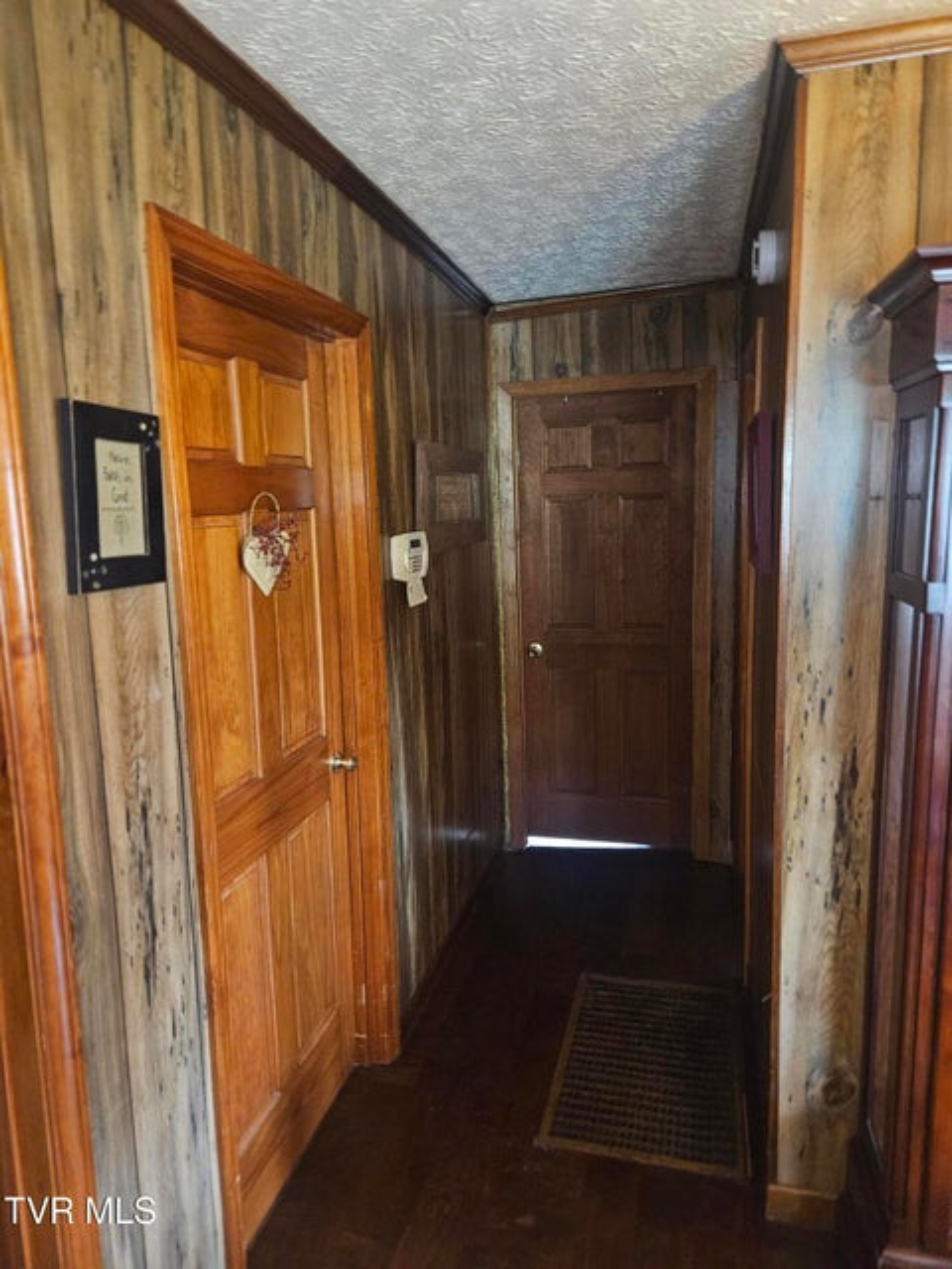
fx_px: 843
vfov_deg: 73.9
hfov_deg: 58.9
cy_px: 634
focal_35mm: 23
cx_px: 476
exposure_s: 1/24
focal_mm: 5.4
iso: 1000
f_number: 1.8
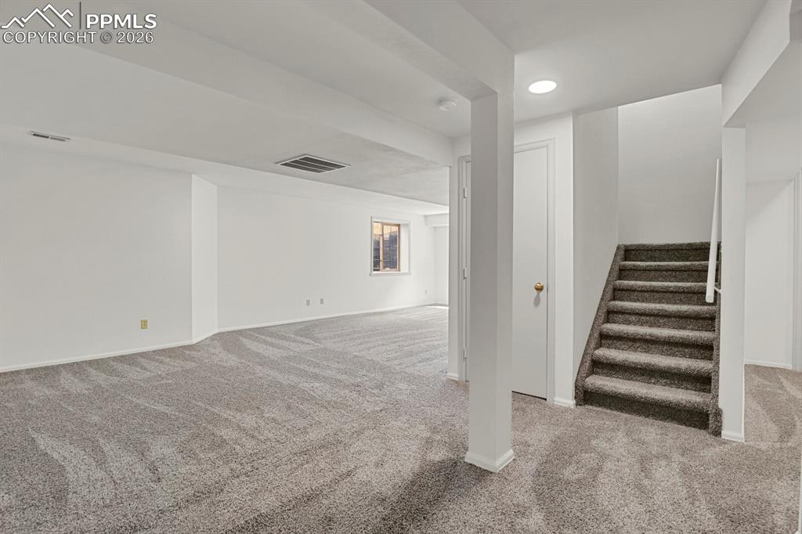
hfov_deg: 93.3
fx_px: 379
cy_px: 267
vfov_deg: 70.4
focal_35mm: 17
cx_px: 401
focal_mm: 17
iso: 8000
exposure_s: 1/20
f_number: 8
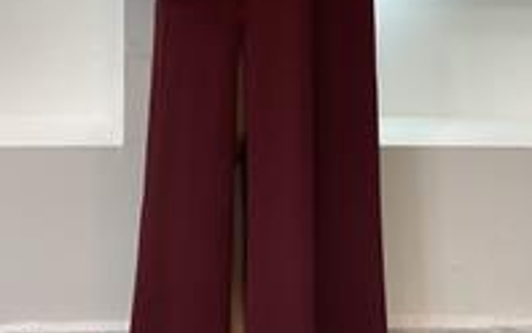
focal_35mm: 115
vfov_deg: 11.2
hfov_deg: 18.1
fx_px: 1668
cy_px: -66
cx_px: 245
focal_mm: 6
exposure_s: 1/100
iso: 80
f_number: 2
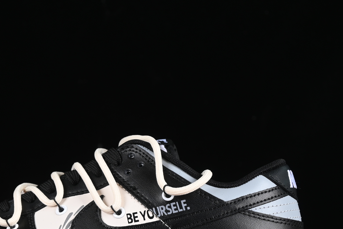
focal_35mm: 134
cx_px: 98
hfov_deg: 15.3
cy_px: 180
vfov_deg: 10.2
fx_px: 1277
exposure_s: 1/60
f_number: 6.3
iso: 160
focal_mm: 50
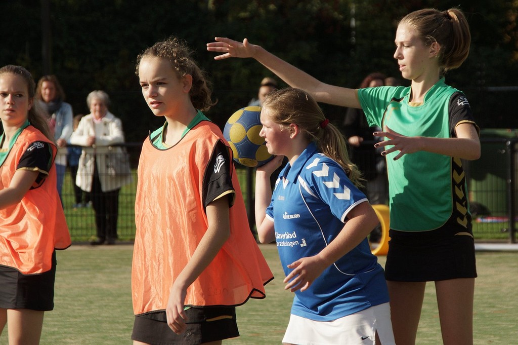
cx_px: 259
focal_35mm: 210
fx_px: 3019
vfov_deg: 6.5
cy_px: 172
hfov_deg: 9.8
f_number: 7.1
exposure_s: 1/640
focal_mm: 140
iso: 200
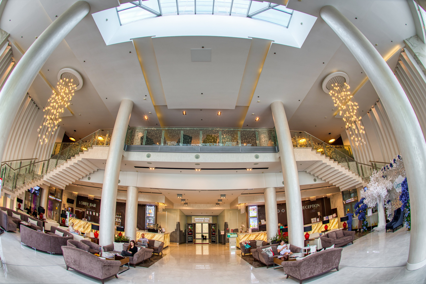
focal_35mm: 16
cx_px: 213
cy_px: 142
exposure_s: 1/13
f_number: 8
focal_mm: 16
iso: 100
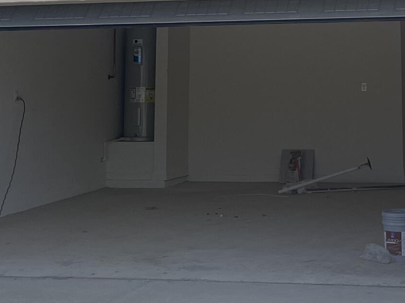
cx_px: 371
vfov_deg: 15.0
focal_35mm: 93
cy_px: -109
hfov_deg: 20.6
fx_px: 1088
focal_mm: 5.1
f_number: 1.6
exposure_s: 1/1923
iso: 50
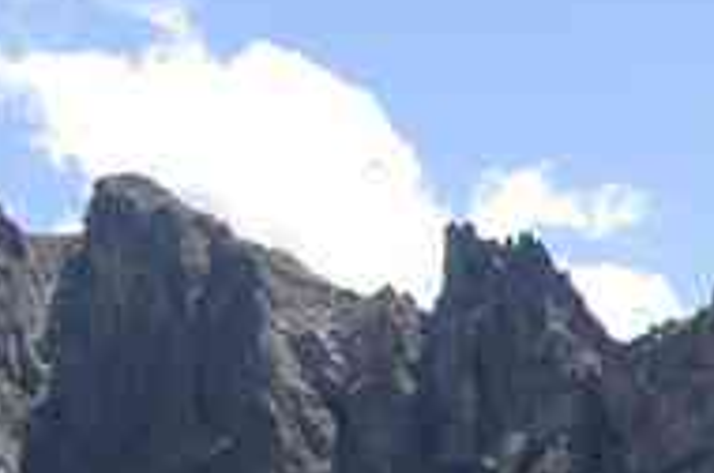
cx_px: 1492
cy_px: 923
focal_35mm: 222
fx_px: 4396
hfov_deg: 8.7
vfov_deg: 6.0
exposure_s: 1/180
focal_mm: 28
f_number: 6.7
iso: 100
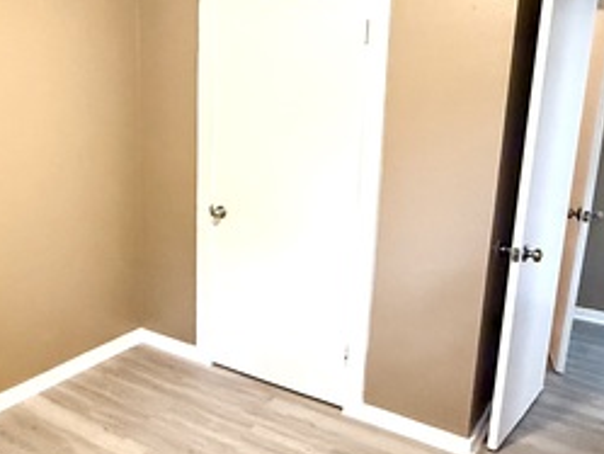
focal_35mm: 36
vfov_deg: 39.7
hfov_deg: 50.0
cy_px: 214
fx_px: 628
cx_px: 182
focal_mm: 2.22
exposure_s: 1/60
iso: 800
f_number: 2.2
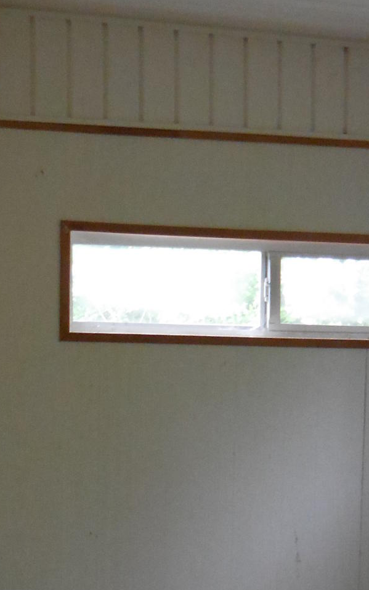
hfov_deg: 17.7
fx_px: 1174
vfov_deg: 27.6
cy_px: 476
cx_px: 306
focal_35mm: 73
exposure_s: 1/125
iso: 800
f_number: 3.7
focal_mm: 5.9
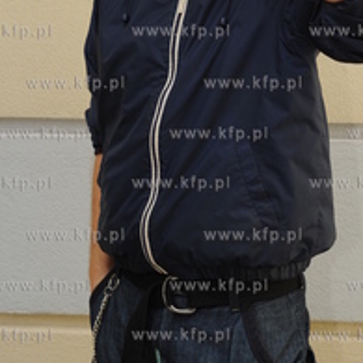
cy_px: 80
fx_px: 1198
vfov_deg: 17.1
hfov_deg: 17.2
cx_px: 194
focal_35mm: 101
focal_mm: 58
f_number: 5.6
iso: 400
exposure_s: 1/800
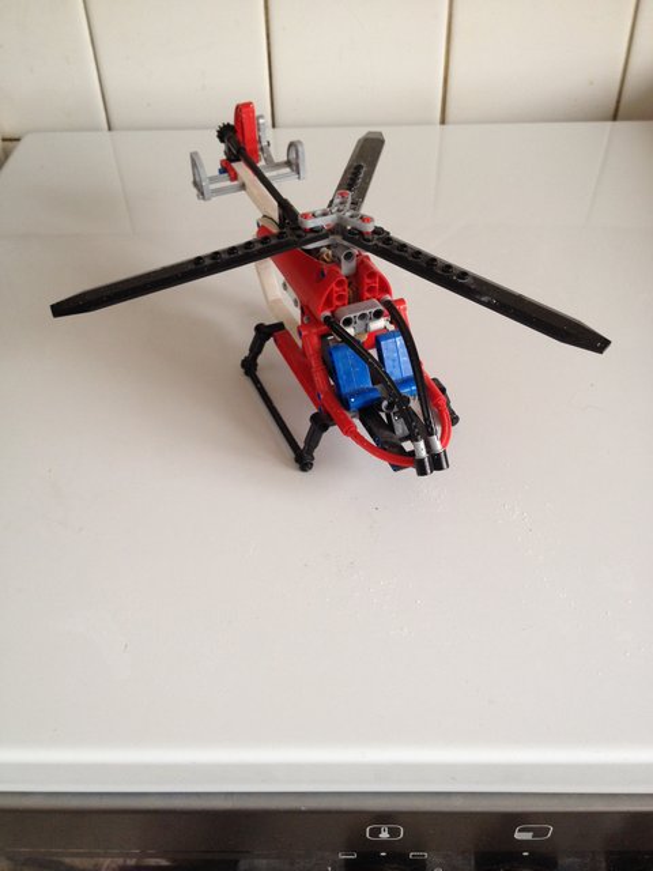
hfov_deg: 40.7
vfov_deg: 52.6
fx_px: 880
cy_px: 436
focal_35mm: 35
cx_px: 326
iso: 80
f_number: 2.4
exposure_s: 1/20
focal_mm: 4.28
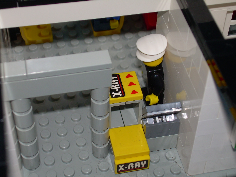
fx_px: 525
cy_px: 88
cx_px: 118
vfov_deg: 19.1
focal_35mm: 77
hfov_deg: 25.3
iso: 50
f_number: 3.9
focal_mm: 13.2
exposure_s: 1/60
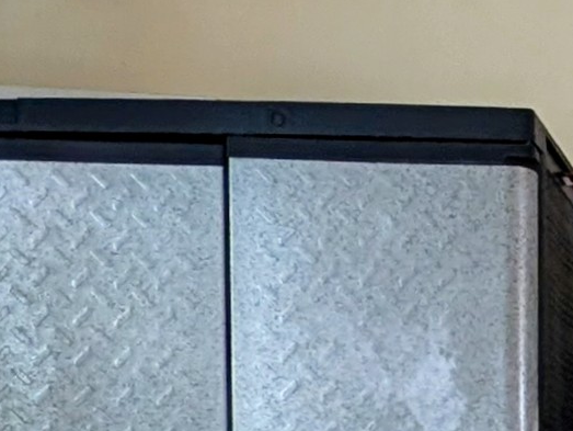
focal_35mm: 92
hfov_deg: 17.7
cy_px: 614
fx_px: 1524
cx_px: 996
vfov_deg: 15.1
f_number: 1.95
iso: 94
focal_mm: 2.23
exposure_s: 1/35.3
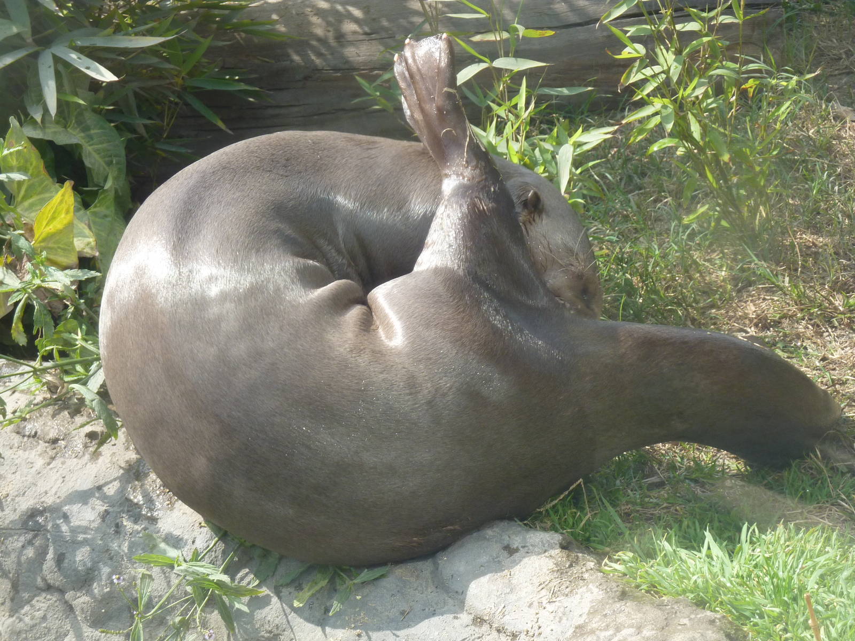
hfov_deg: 15.4
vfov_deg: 11.6
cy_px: 320
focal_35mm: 128
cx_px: 428
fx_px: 3162
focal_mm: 21
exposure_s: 1/250
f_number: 4.4
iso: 160
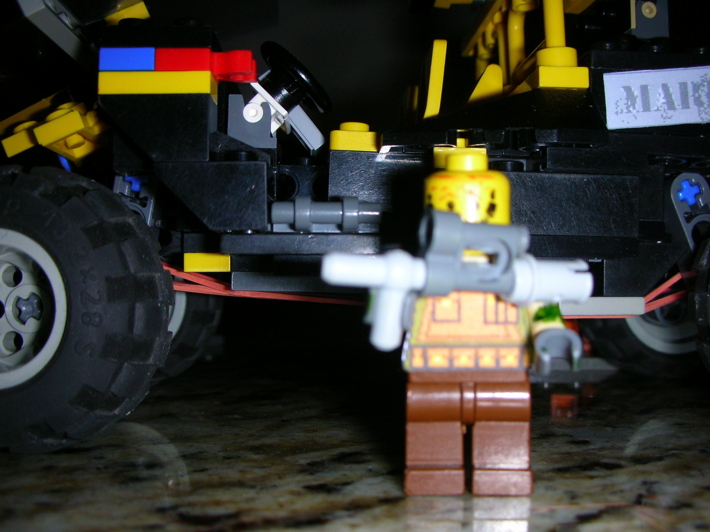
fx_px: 718
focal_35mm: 35
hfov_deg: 52.6
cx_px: 355
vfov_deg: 40.7
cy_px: 266
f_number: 8.5
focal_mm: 5.8
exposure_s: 1/60.1
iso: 50
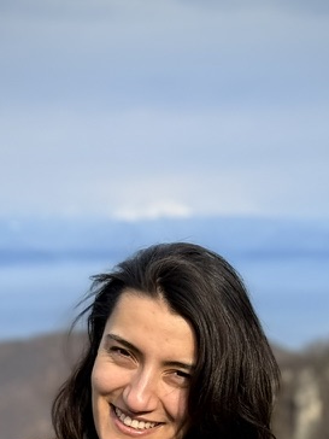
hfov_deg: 11.0
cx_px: 164
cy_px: 569
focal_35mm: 135
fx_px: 1711
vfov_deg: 14.0
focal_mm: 6.76
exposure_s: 1/1931
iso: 64
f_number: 1.78
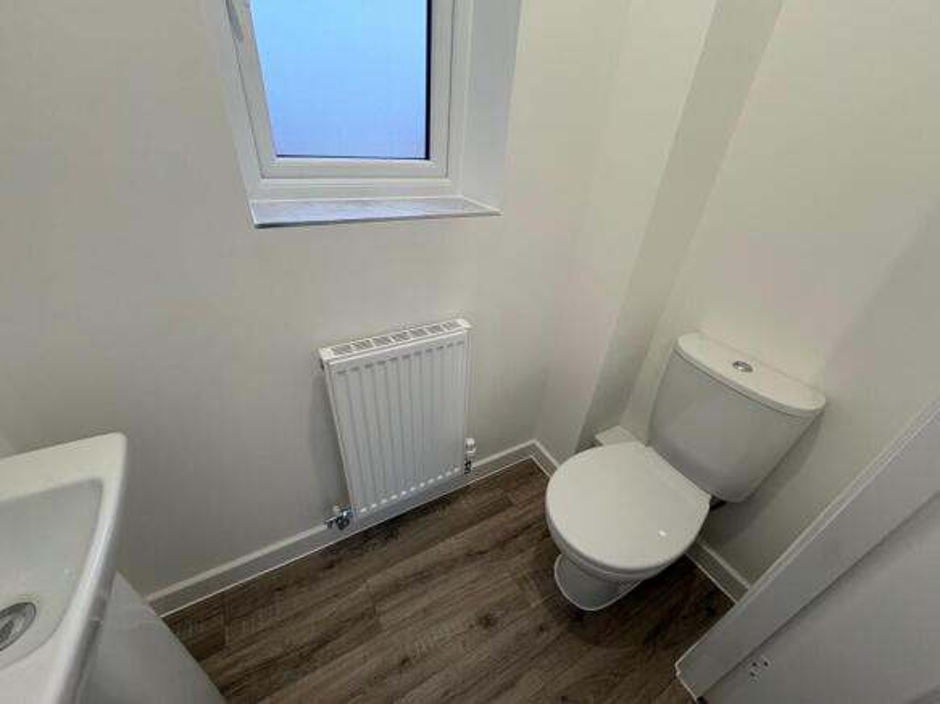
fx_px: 380
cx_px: 470
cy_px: 352
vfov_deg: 85.7
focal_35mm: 14
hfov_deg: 102.1
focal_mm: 2.22
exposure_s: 1/100
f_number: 2.2
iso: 125
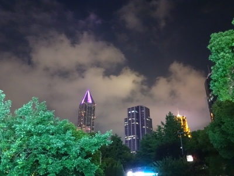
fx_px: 210
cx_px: 117
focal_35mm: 31
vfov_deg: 45.4
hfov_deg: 58.4
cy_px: 88
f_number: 4
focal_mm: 5.26
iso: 3200
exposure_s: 1/6
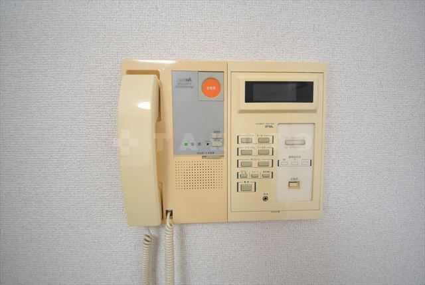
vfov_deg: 90.1
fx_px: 142
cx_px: 212
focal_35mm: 12
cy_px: 142
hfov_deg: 112.6
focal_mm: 8
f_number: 4.5
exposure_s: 1/40
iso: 800
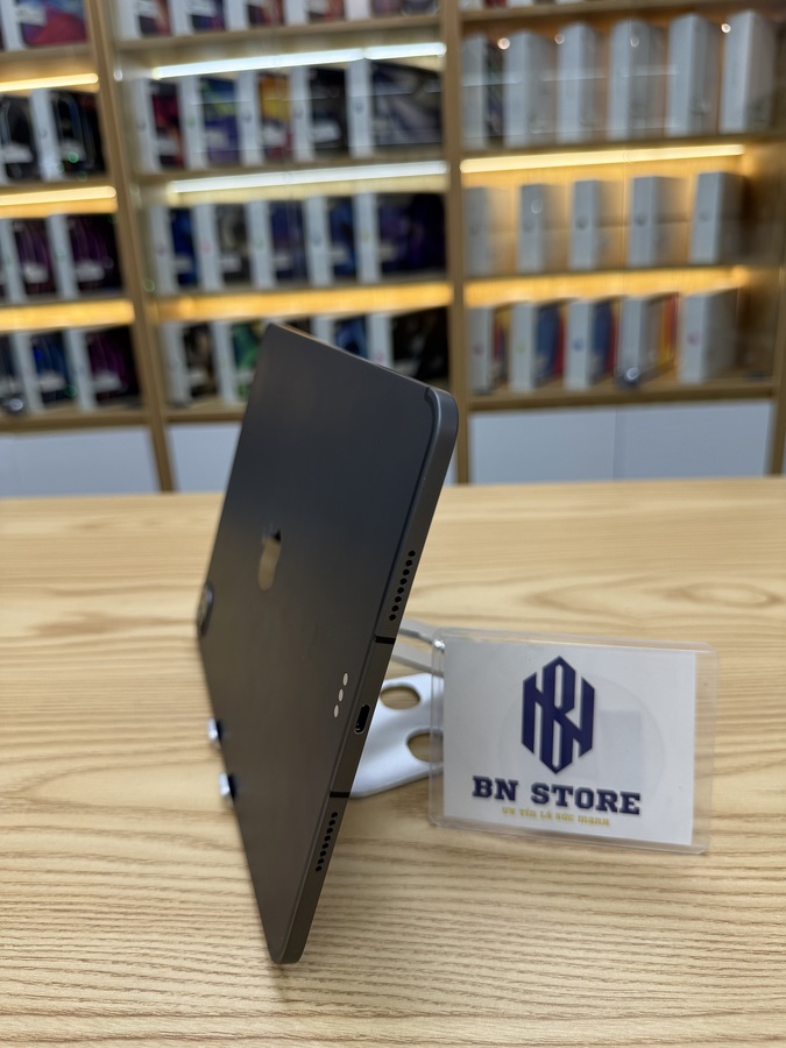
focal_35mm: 24
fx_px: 727
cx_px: 393
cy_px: 524
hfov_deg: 56.8
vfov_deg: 71.6
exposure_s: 1/120
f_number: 1.78
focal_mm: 6.76
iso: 64
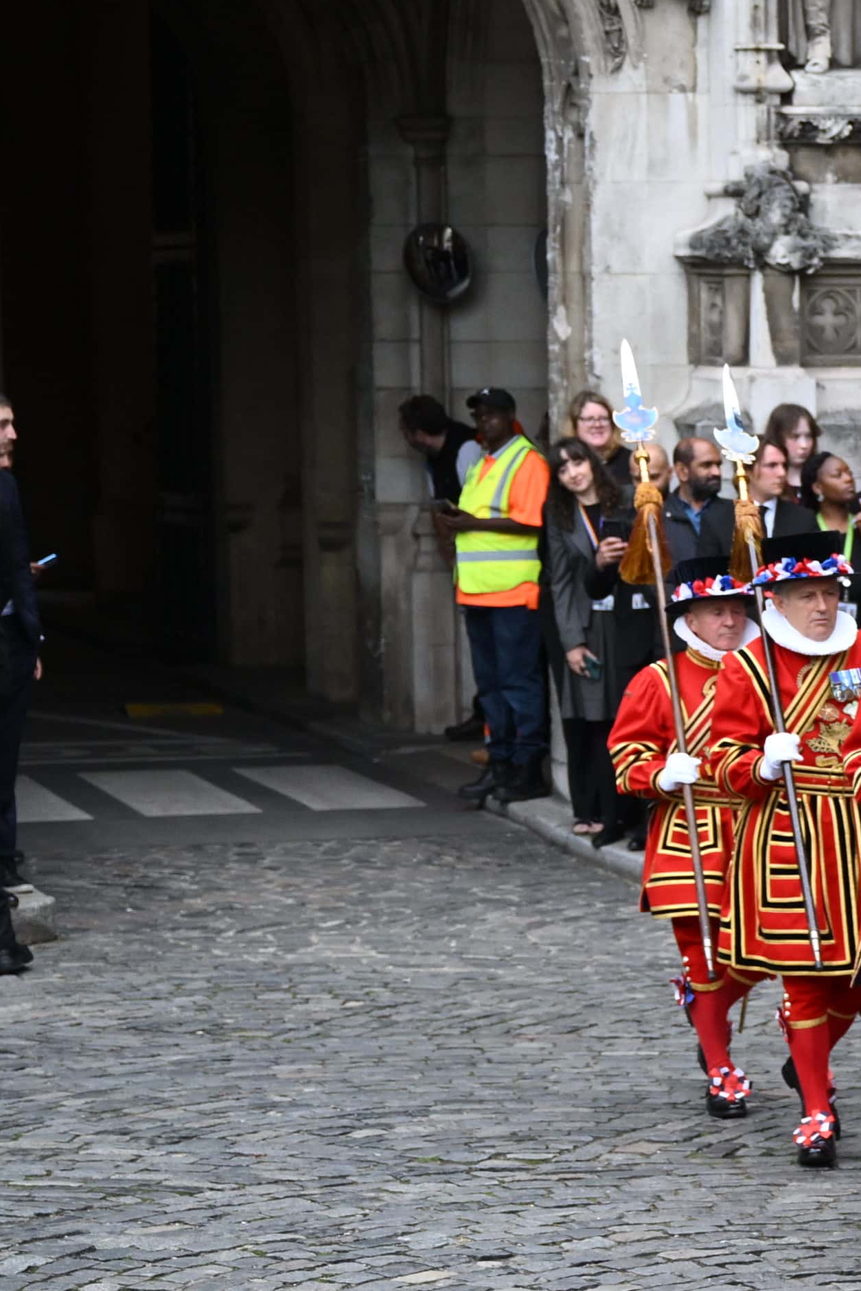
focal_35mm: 152
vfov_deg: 13.5
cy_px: 802
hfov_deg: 8.5
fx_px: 5454
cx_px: 1747
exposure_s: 1/1600
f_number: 3.2
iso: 800
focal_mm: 46
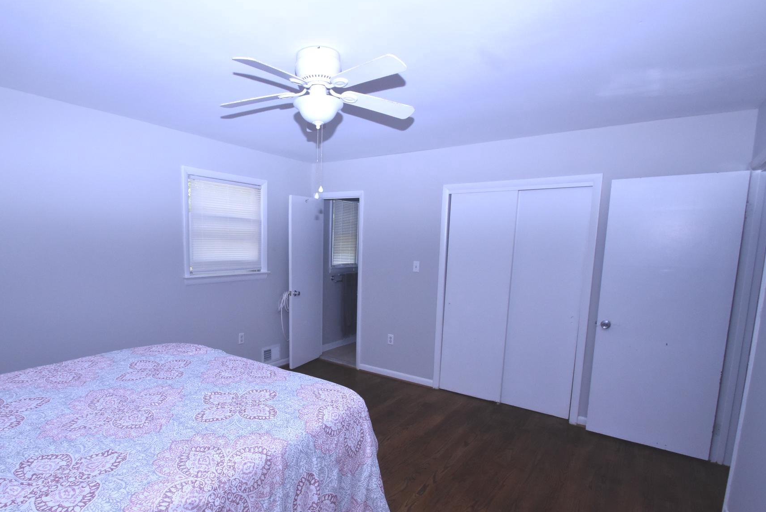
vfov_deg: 67.2
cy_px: 288
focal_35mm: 18
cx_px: 329
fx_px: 383
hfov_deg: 89.4
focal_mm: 10
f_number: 13
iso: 1600
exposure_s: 1/60
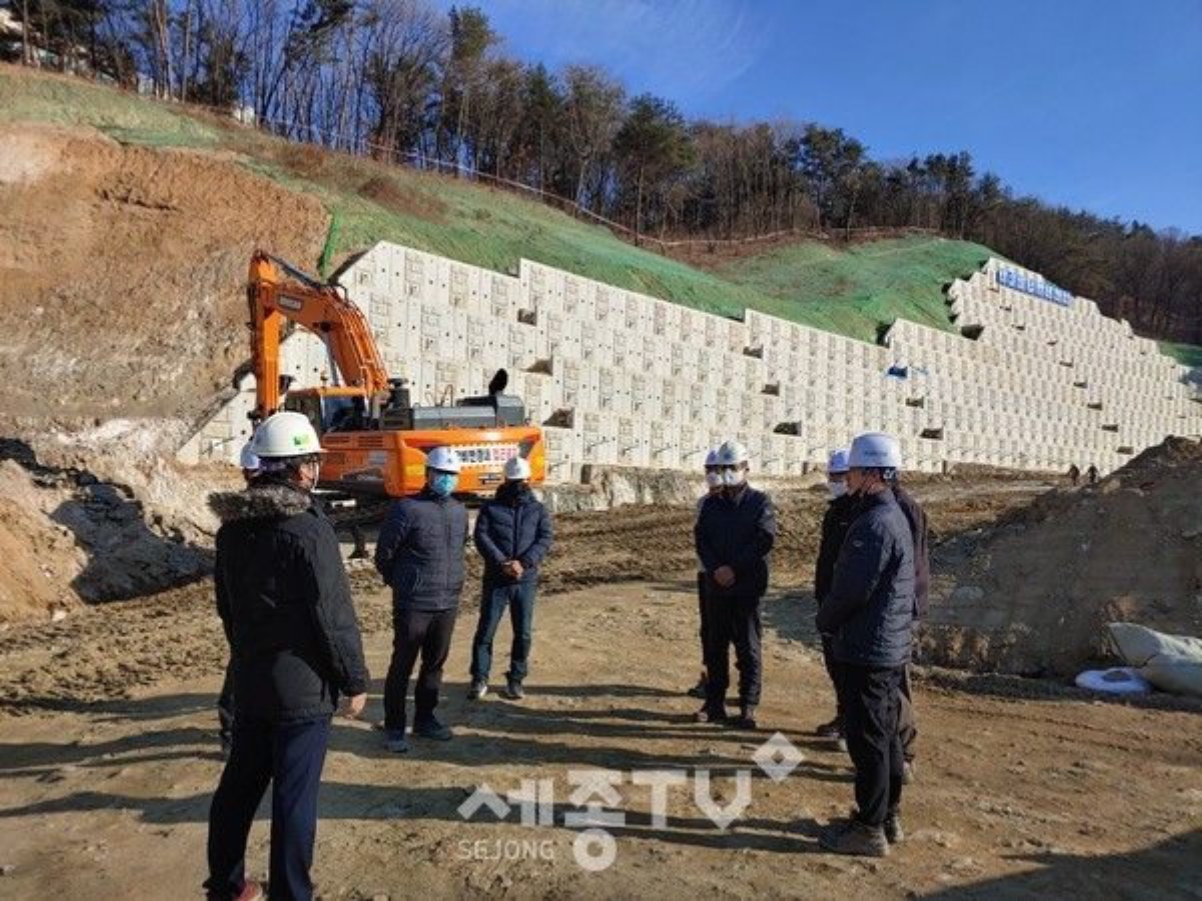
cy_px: 450
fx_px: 868
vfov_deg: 54.9
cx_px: 601
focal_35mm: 25
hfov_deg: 69.4
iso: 50
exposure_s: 1/3846
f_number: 1.5
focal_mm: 4.23
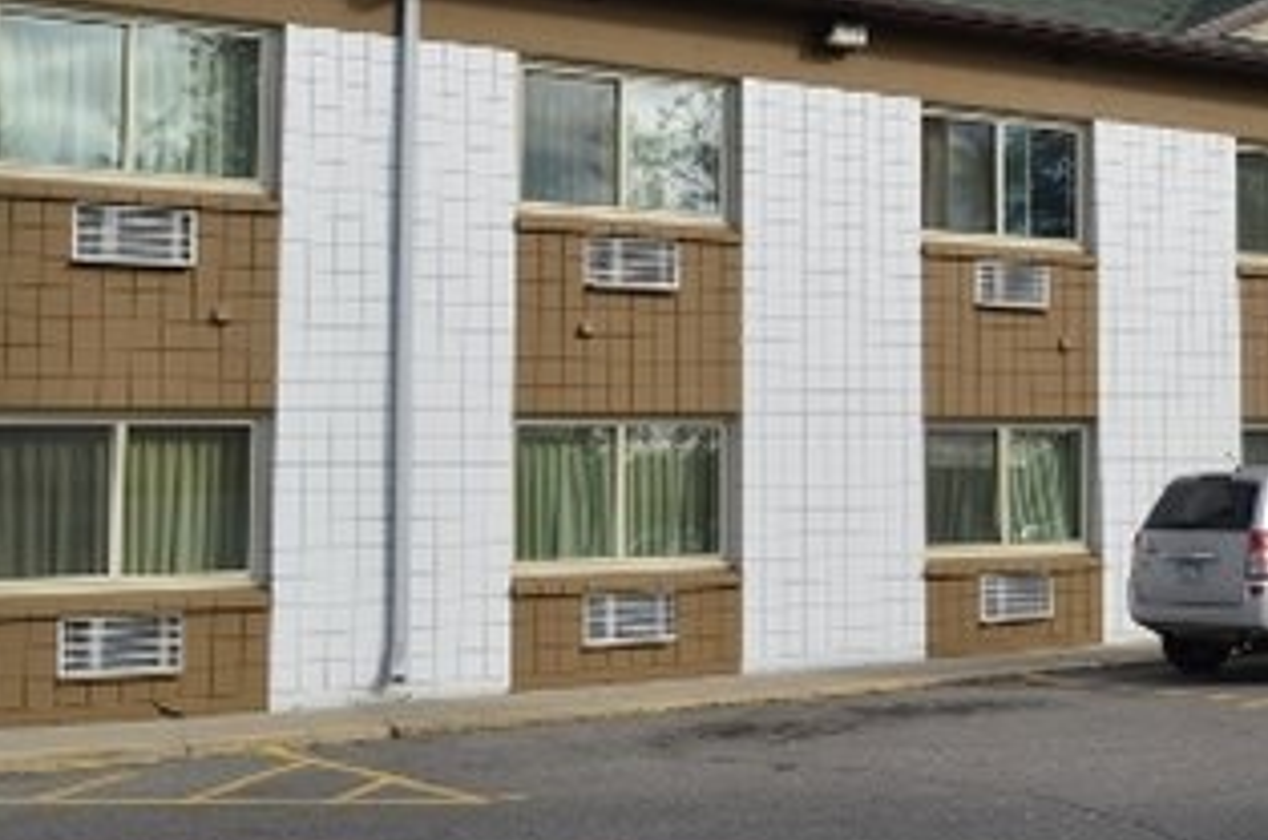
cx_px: 1323
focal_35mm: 69
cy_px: 188
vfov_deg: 19.5
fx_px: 2425
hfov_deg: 27.3
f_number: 11
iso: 100
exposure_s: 1/125
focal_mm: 20
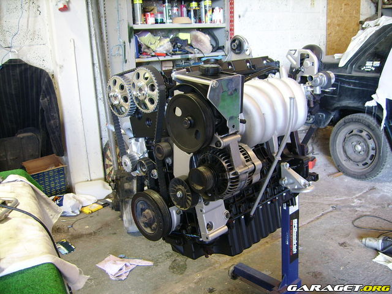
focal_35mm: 35
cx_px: 196
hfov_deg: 52.6
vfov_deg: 40.7
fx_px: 396
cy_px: 147
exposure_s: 1/3
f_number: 2.8
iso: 100
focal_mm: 5.95
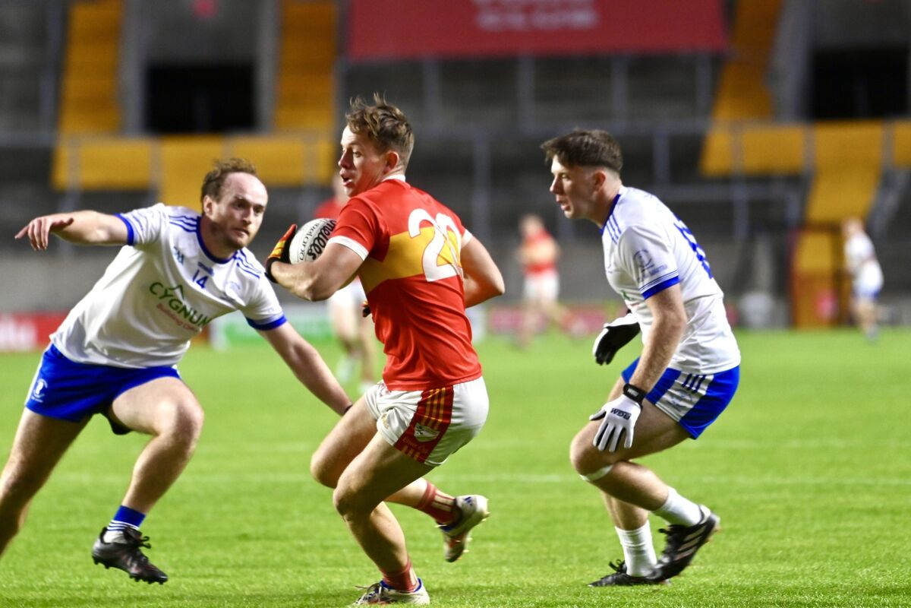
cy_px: 304
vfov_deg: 3.8
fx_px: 9109
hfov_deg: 5.7
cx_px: 456
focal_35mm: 360
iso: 4000
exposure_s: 1/640
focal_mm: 360
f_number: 5.6
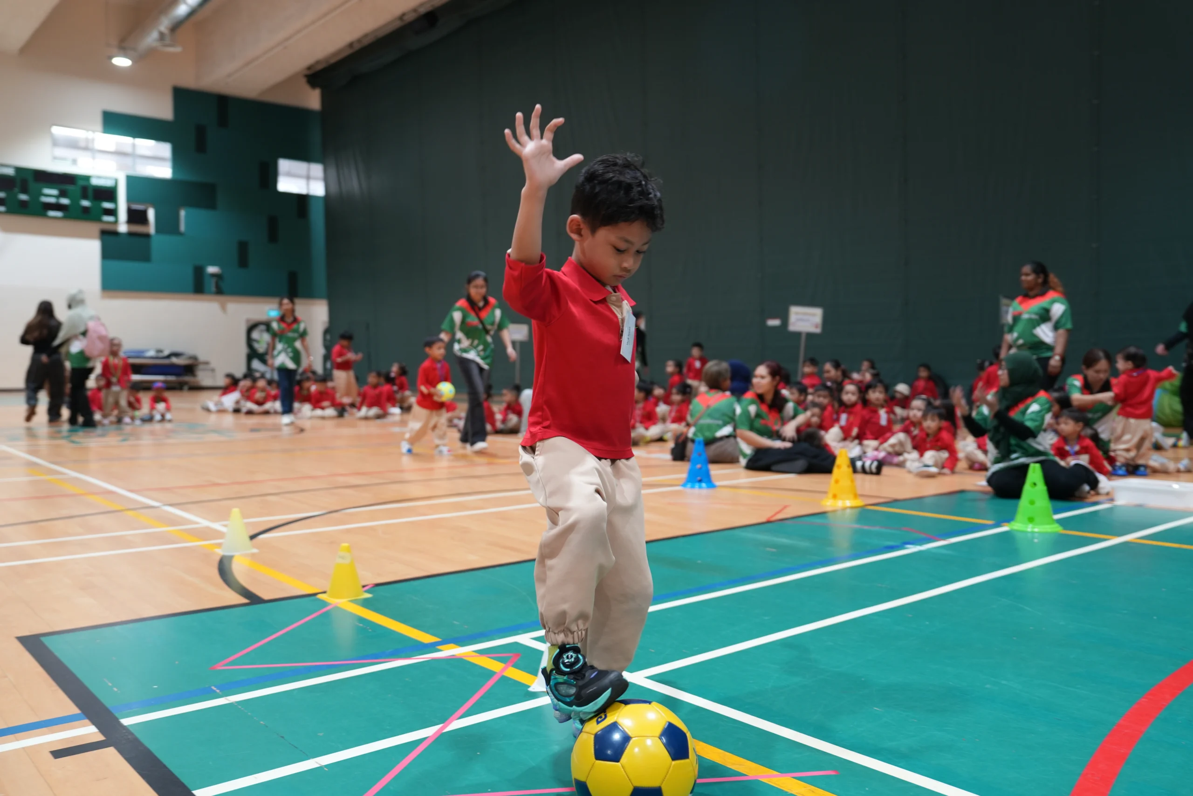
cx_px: 596
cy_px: 398
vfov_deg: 43.6
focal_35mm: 30
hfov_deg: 61.9
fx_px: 994
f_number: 2.8
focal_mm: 30
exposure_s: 1/100
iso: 640
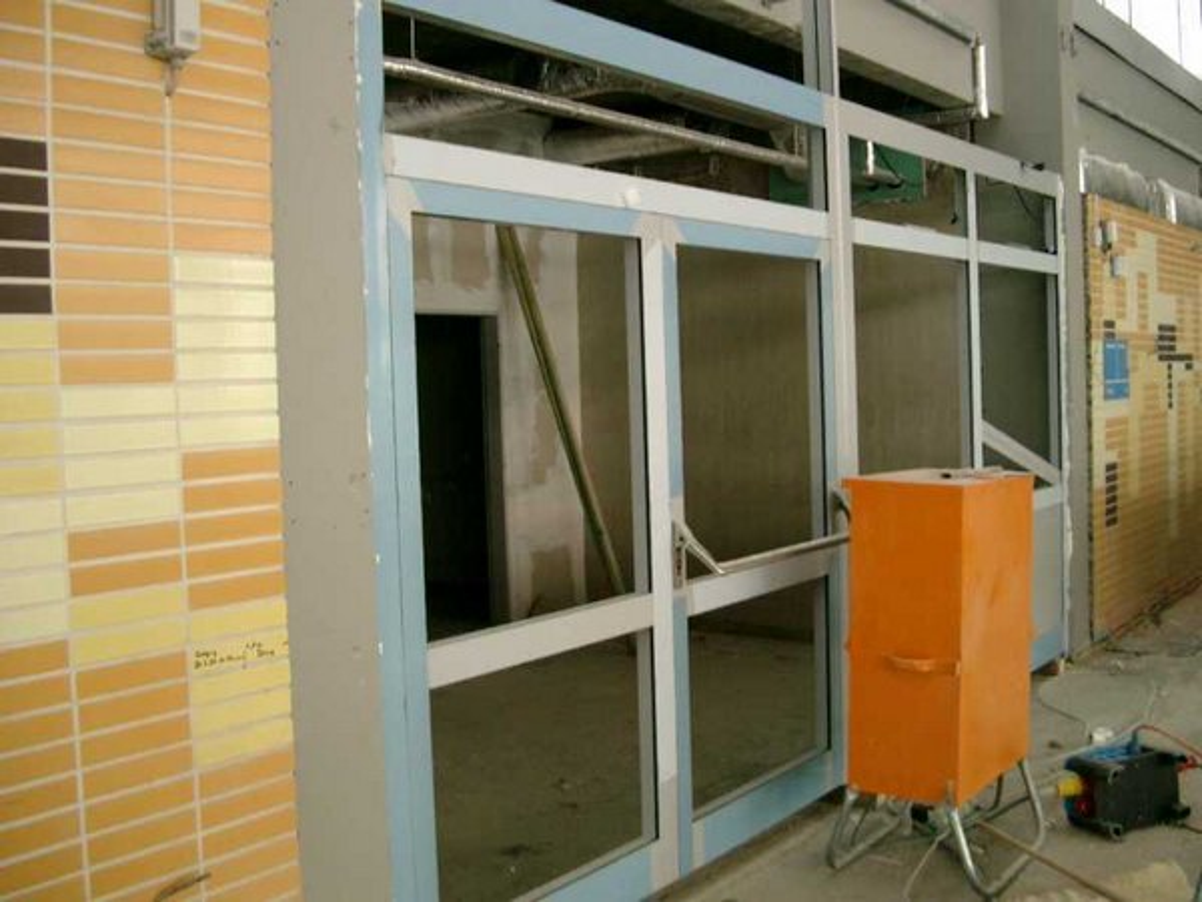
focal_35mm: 37
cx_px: 601
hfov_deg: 50.1
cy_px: 451
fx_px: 1285
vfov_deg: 38.7
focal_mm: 7.6
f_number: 2.6
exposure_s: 1/50
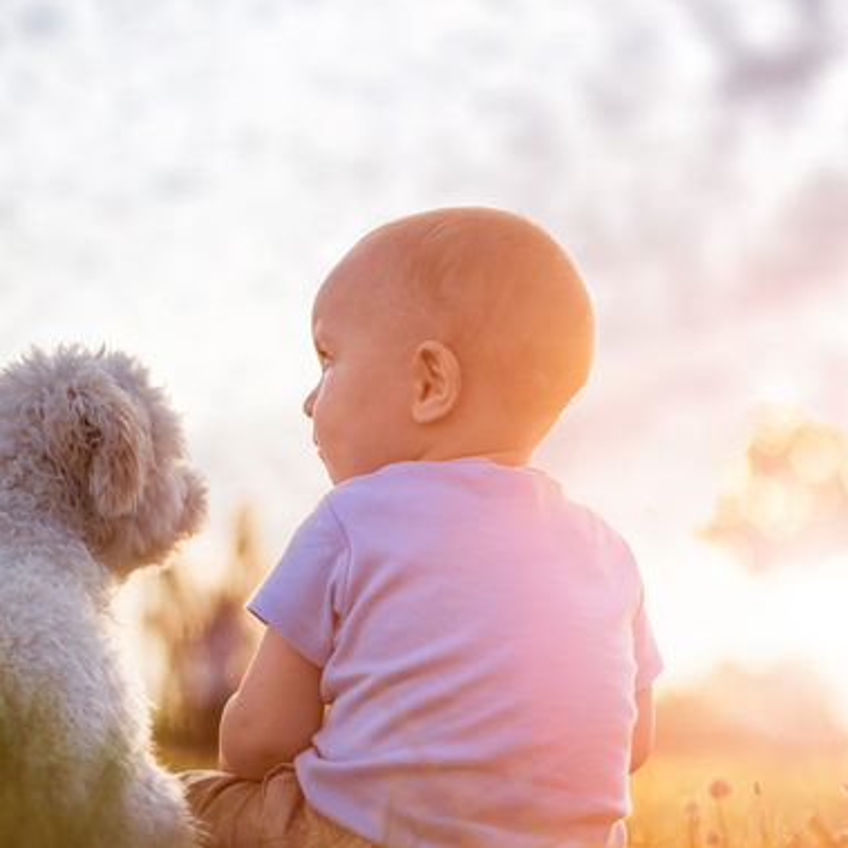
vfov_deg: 12.7
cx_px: 304
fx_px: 3825
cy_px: 462
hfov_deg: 12.6
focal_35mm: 138
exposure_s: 1/200
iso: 100
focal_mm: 85
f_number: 2
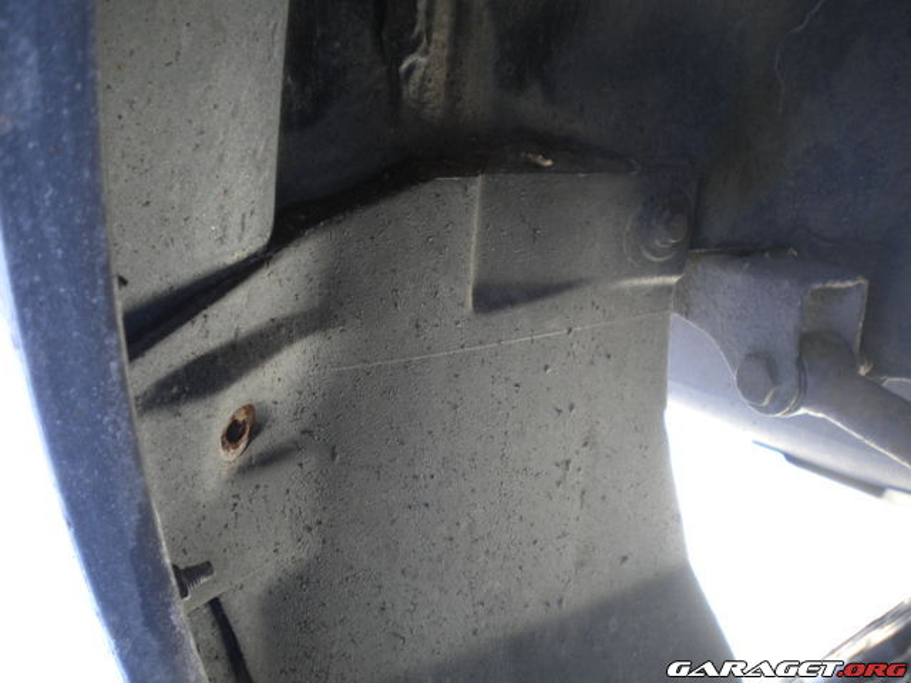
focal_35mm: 35
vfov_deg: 40.7
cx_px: 456
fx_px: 921
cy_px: 342
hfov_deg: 52.6
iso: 80
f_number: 3.1
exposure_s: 1/30.3
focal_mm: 6.3
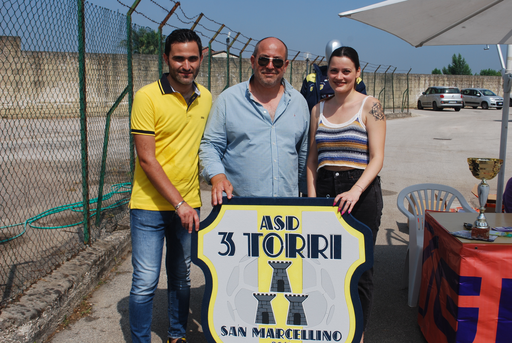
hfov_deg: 46.3
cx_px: 256
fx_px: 598
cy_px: 172
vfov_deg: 32.0
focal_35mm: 42
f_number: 9
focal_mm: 28
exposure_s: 1/320
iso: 100
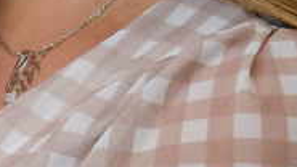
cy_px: -22
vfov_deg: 4.0
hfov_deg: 6.9
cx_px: -204
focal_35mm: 306
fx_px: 2409
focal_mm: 30
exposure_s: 1/200
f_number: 4
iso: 500
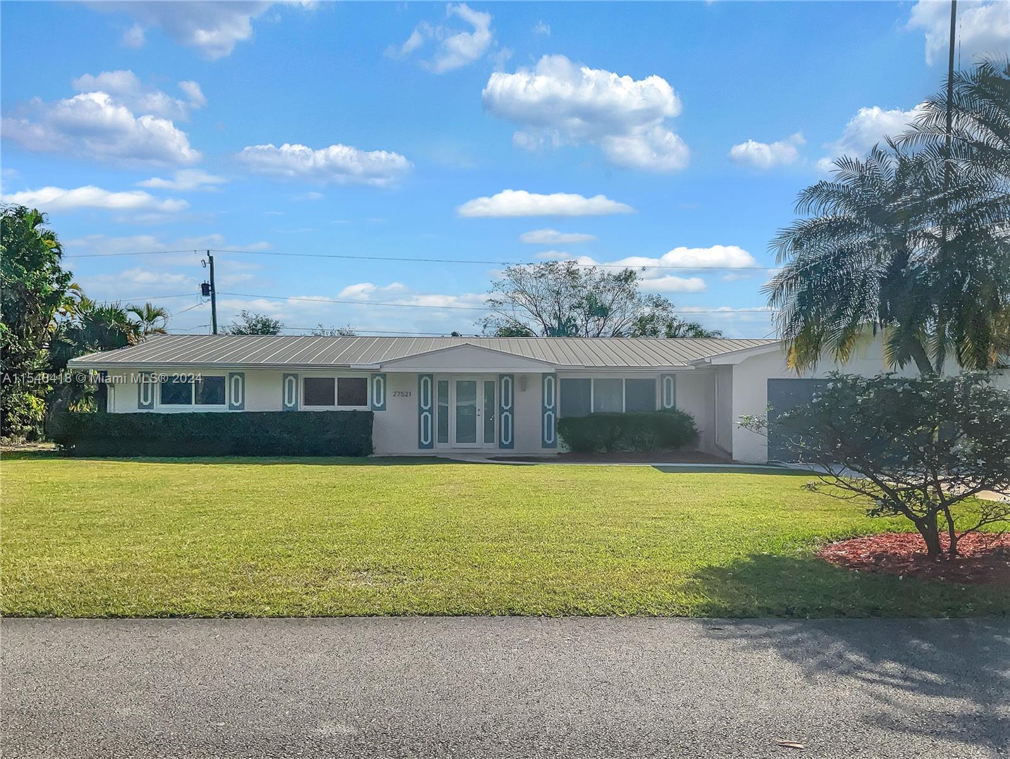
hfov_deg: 61.6
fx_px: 847
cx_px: 505
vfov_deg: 48.3
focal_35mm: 29
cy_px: 380
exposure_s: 1/5800
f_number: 1.8
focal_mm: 3
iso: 16
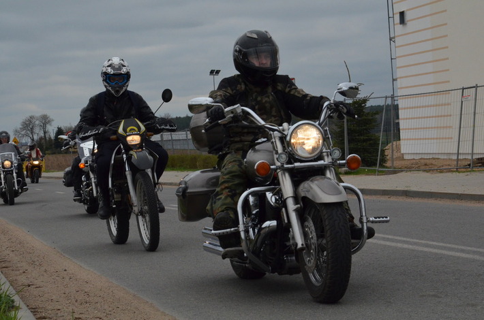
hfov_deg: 19.5
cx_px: 242
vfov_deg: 13.0
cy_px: 160
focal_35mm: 105
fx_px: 1409
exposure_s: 1/1600
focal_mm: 70
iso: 1600
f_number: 10
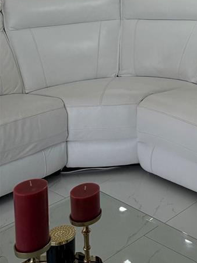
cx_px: 262
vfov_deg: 27.2
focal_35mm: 64
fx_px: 485
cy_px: -40
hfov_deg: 20.7
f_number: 1.78
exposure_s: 1/160
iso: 200
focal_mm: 6.76
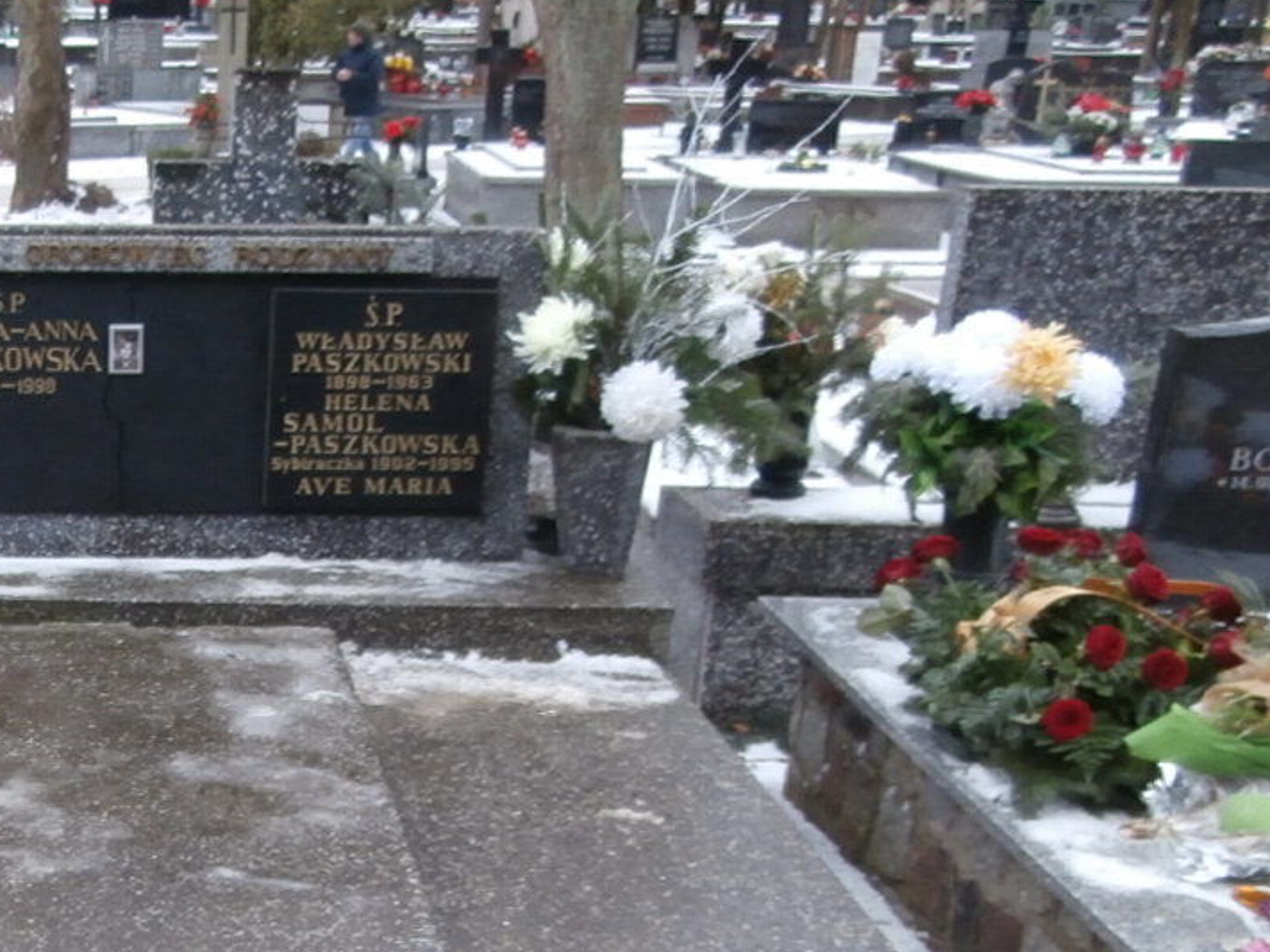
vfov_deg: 26.7
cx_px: -52
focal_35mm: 54
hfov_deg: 32.2
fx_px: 1981
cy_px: 718
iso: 100
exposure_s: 1/40
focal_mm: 4.2
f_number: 3
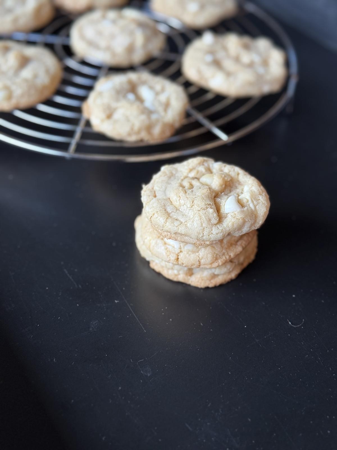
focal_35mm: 48
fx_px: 623
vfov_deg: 39.7
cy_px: 225
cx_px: 168
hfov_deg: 30.3
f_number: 1.78
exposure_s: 1/120
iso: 80
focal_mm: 6.76
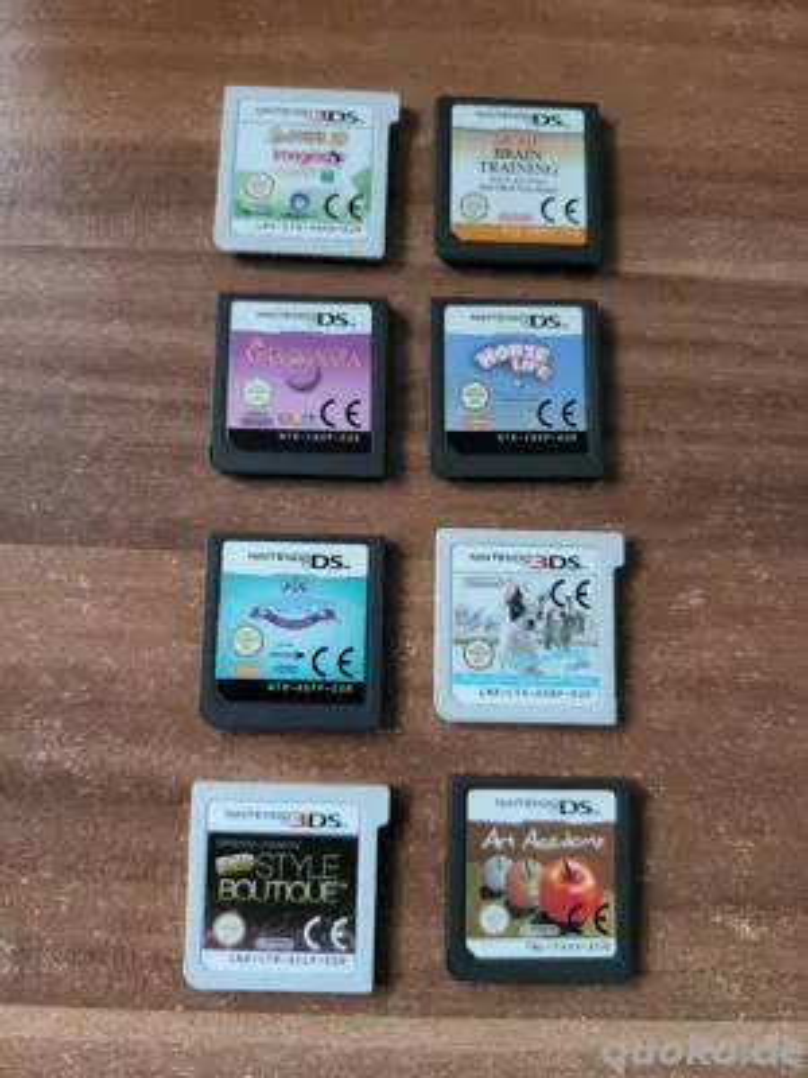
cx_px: 404
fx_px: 747
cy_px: 539
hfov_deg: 56.8
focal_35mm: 24
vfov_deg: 71.6
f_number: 1.7
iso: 1378
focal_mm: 5.24
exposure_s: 1/33.3
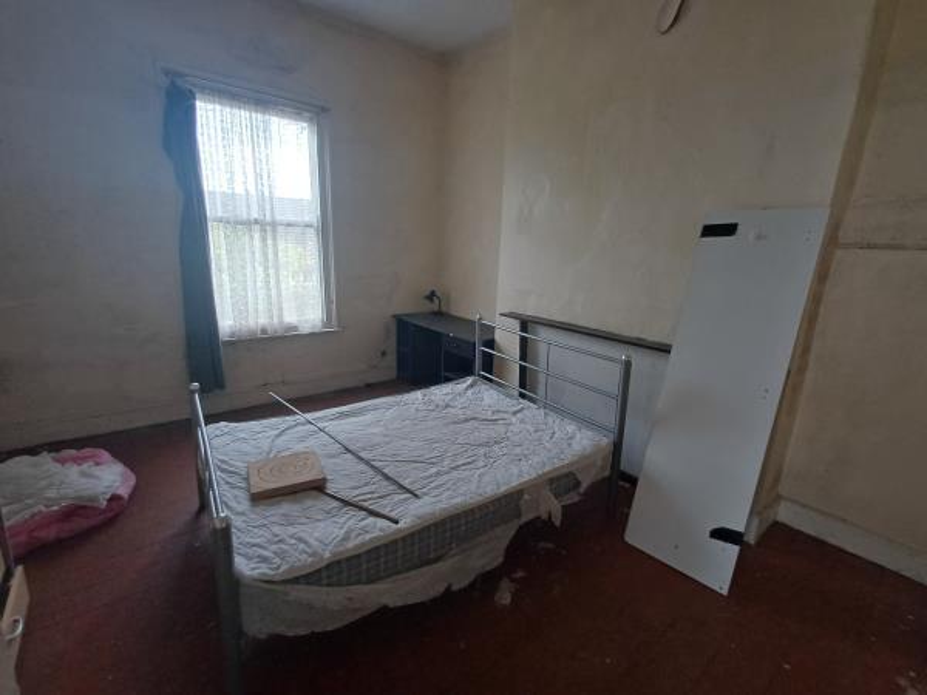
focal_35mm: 16
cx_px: 464
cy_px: 348
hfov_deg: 94.5
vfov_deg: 78.1
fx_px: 428
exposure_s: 1/50
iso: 80
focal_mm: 1.64
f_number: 2.2
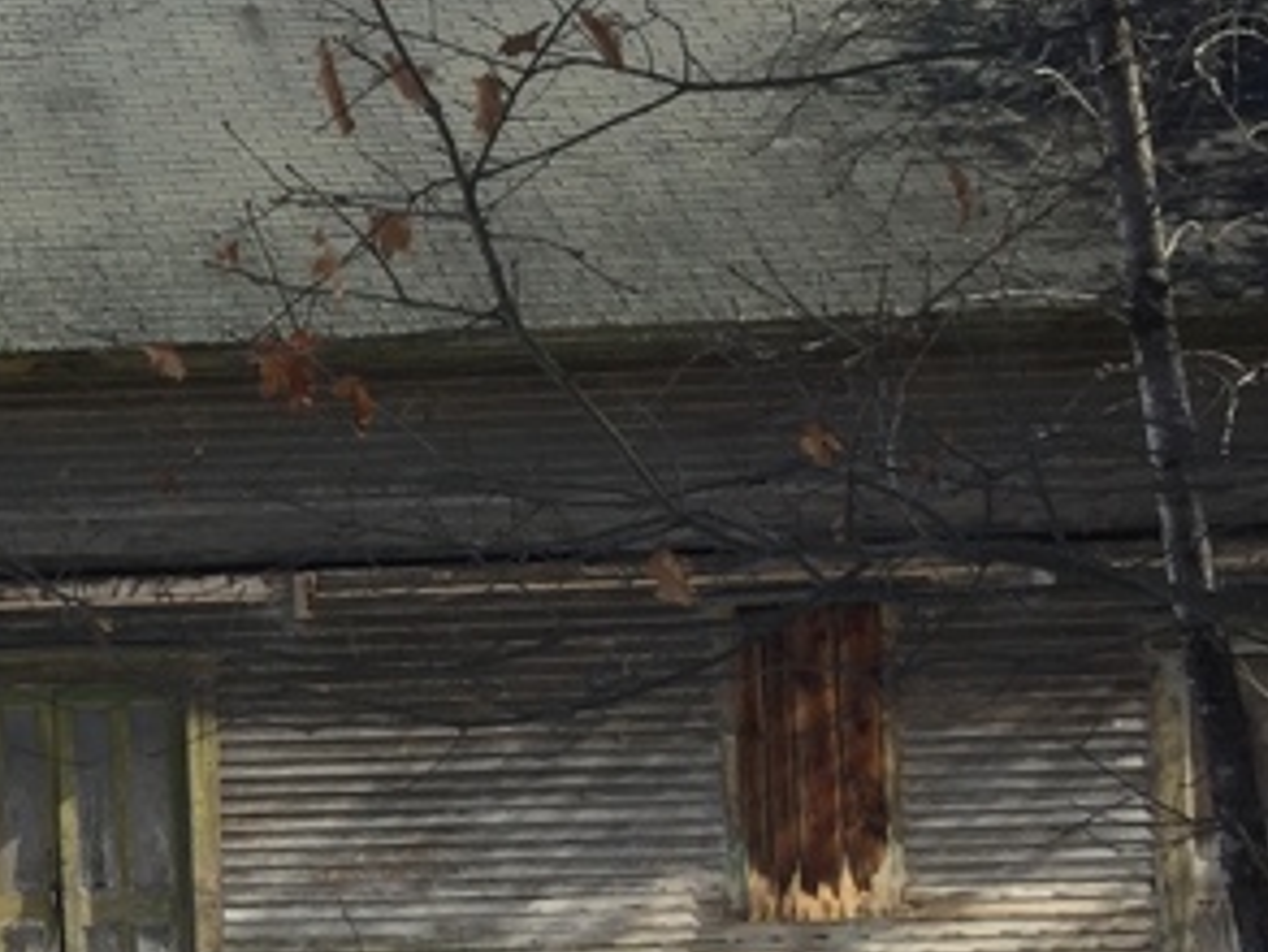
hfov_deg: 20.5
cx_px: -528
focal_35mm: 84
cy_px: 740
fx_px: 3078
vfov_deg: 17.5
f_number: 2.2
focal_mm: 4.15
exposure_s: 1/791
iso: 32
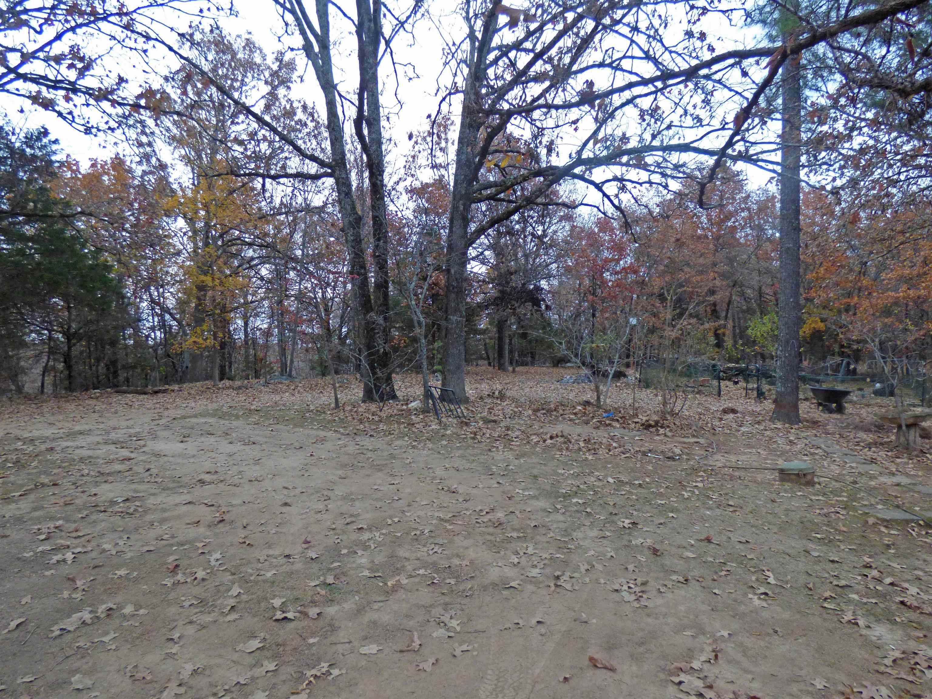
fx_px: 538
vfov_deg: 66.0
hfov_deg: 81.7
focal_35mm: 20
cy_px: 350
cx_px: 466
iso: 400
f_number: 2.8
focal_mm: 3.58
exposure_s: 1/60
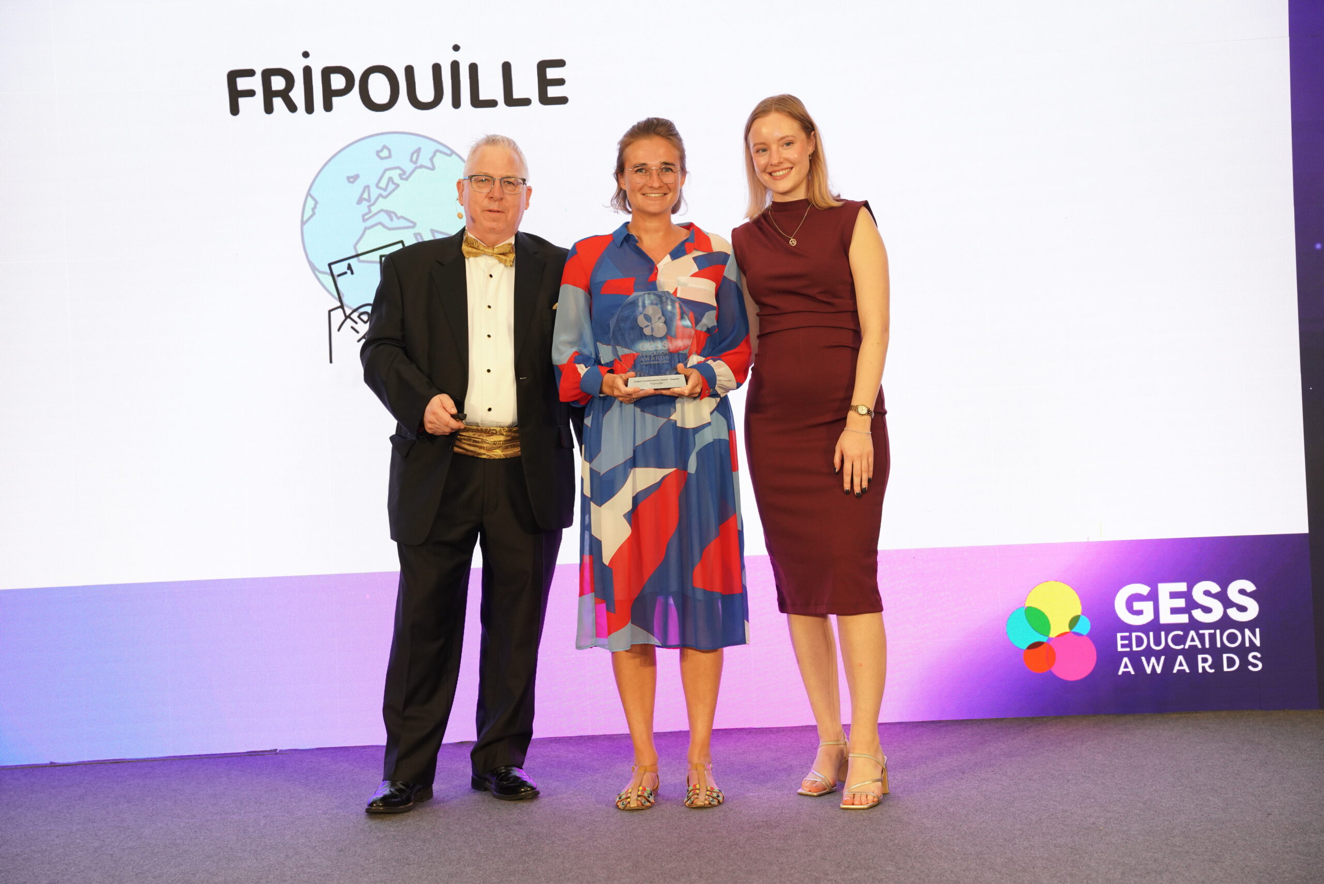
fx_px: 1836
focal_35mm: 50
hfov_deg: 39.7
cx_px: 662
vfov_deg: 27.1
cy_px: 442
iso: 1250
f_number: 4.5
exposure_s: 1/250
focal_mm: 49.9
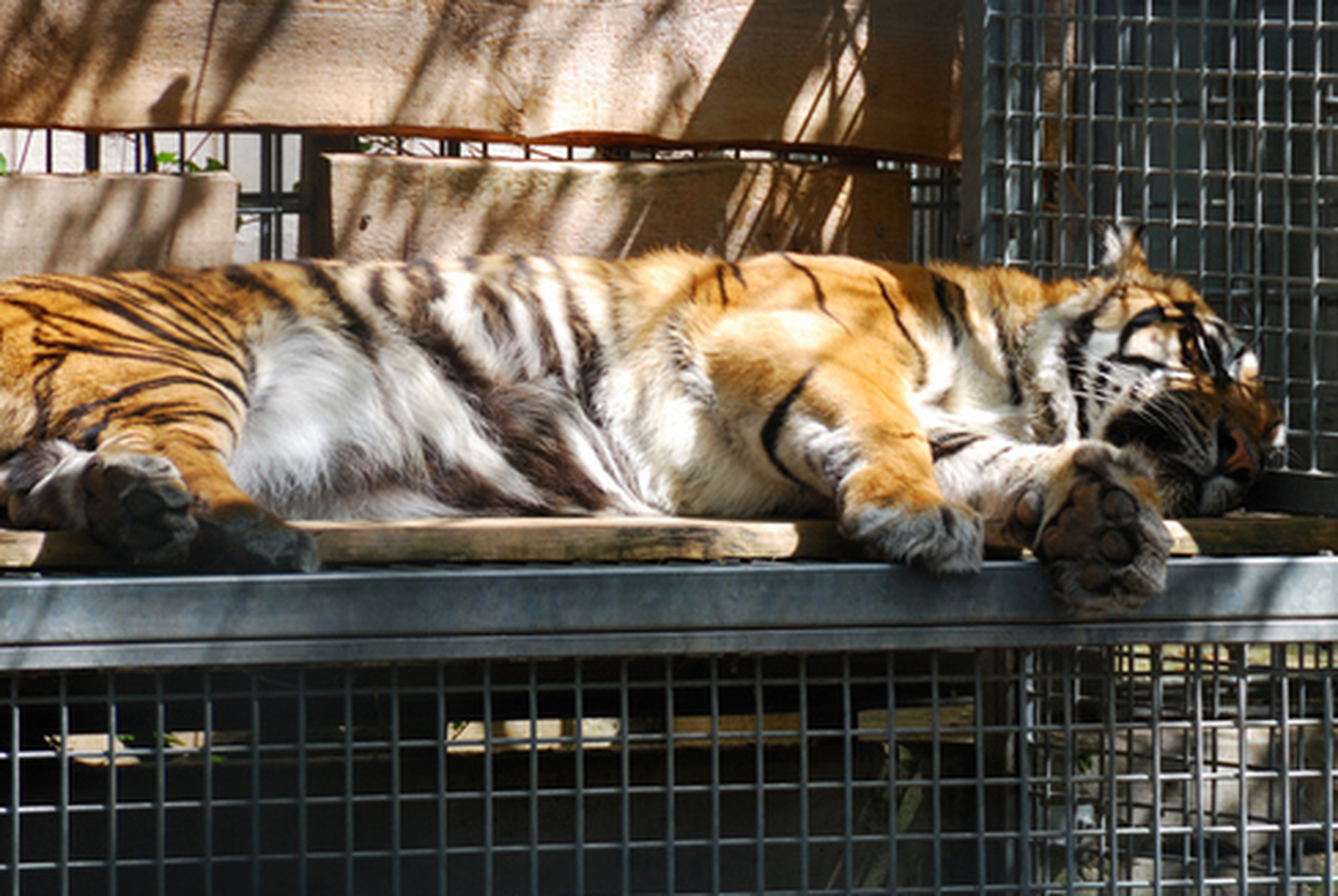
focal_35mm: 430
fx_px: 16006
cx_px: 770
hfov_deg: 4.8
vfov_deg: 3.2
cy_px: 411
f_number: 5.6
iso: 100
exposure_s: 1/125
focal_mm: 200
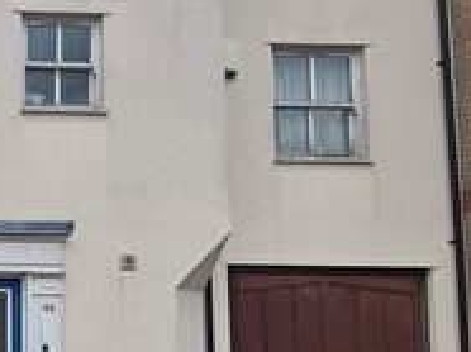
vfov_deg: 29.2
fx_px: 666
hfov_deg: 29.1
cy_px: 257
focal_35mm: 49
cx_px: -182
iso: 50
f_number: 2.2
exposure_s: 1/391
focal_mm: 2.2
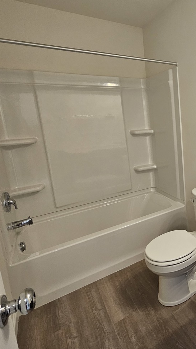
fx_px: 194
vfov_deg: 83.6
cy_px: 157
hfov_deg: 45.1
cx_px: 197
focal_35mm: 21
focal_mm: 2.2
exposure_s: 1/60
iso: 100
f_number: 2.2
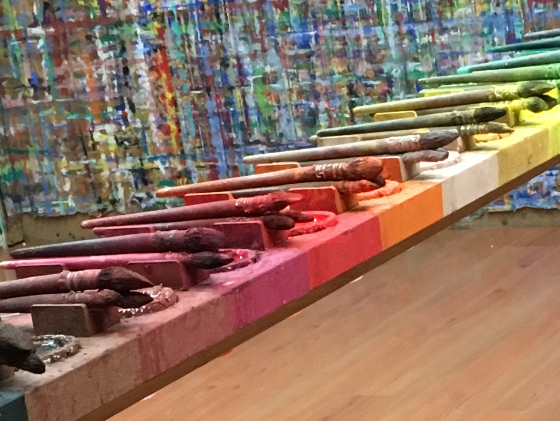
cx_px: 366
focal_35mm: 120
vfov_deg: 12.1
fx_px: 1942
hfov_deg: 16.4
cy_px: 465
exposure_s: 1/33
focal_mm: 4.15
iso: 200
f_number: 2.2
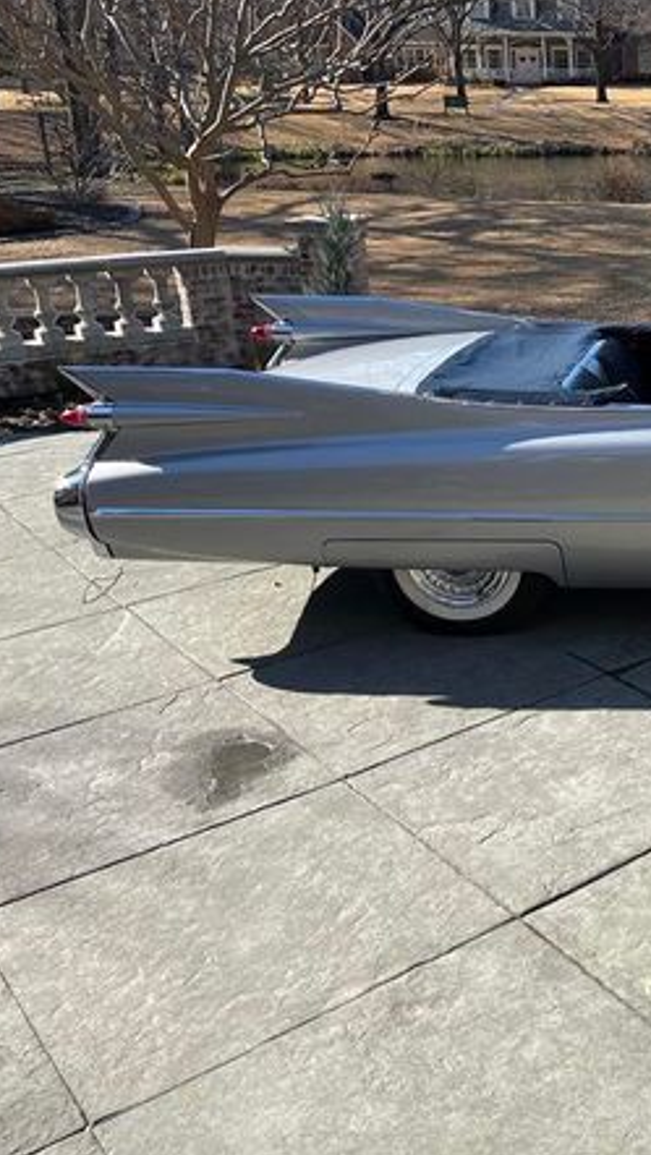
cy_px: 530
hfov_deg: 25.6
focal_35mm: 41
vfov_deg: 49.3
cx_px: 808
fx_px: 1257
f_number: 1.6
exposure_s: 1/1739
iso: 32
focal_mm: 5.1
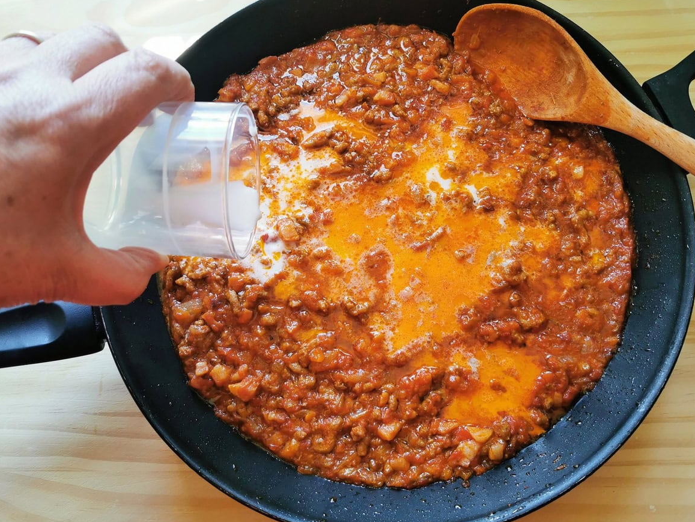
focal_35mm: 28
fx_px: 562
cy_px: 255
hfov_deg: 63.4
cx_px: 357
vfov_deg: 49.7
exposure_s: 1/100
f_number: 1.6
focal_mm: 5.6
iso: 64
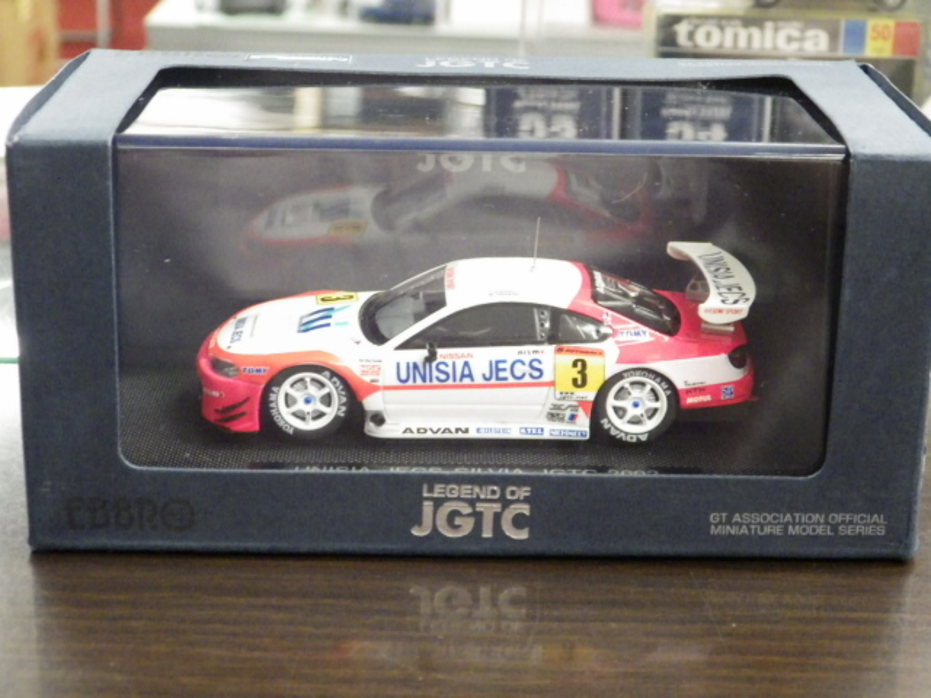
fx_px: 1910
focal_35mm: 71
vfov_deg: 20.7
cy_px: 349
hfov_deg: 27.4
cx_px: 466
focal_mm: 12.8
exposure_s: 1/25
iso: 1250
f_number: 4.2
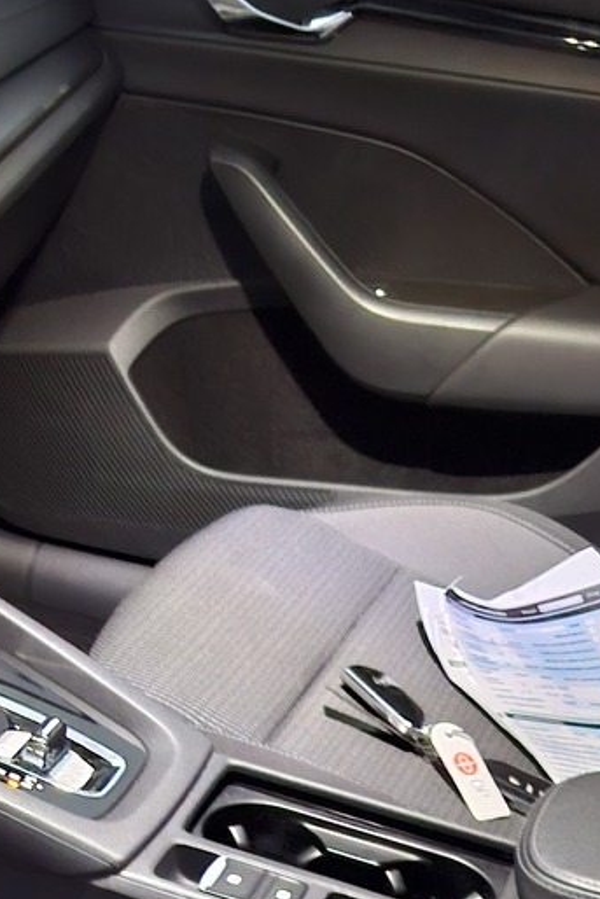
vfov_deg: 29.4
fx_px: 1674
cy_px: 717
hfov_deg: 18.8
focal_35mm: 67
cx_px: -192
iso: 1250
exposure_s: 1/20
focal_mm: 5.54
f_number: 1.8
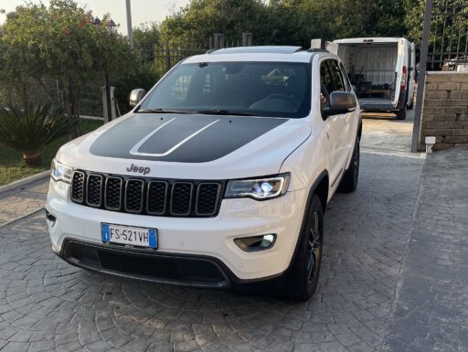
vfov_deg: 53.1
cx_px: 234
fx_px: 352
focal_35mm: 26
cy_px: 176
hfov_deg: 67.3
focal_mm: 5.1
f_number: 1.6
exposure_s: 1/1294
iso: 50
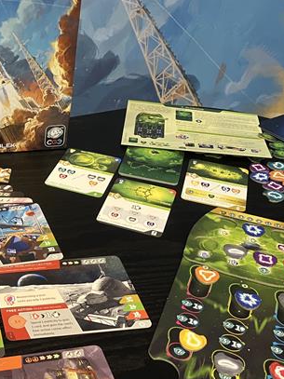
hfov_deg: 24.9
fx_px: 602
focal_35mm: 55
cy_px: 189
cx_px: -20
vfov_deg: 34.9
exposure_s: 1/50
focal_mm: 3.99
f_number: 1.8
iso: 200
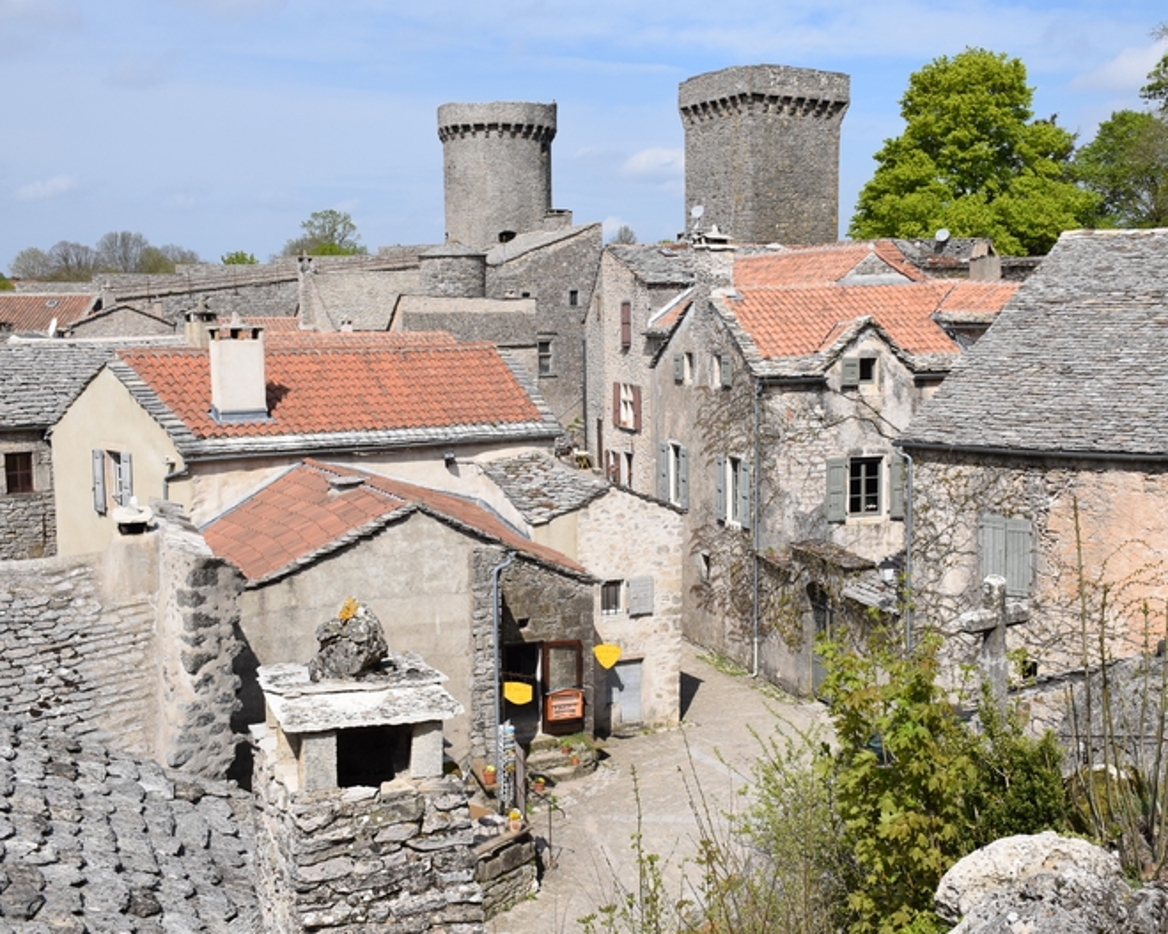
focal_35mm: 41
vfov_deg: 36.5
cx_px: 674
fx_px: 1417
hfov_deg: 44.7
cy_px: 471
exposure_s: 1/400
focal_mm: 24
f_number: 10
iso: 200
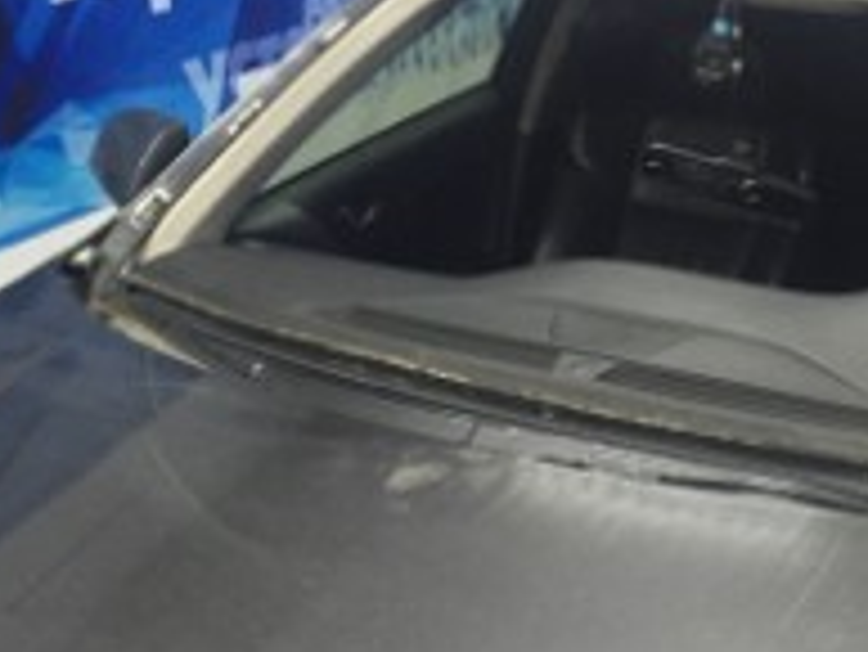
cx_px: 625
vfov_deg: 24.4
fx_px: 1505
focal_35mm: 60
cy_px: 378
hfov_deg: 31.7
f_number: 2.2
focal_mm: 4.15
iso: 250
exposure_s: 1/33
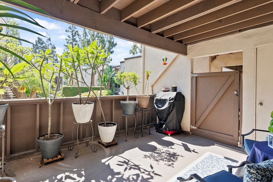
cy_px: 92
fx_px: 137
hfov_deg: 89.9
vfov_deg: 67.4
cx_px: 128
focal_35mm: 18
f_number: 7.1
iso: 400
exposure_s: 1/320
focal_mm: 16
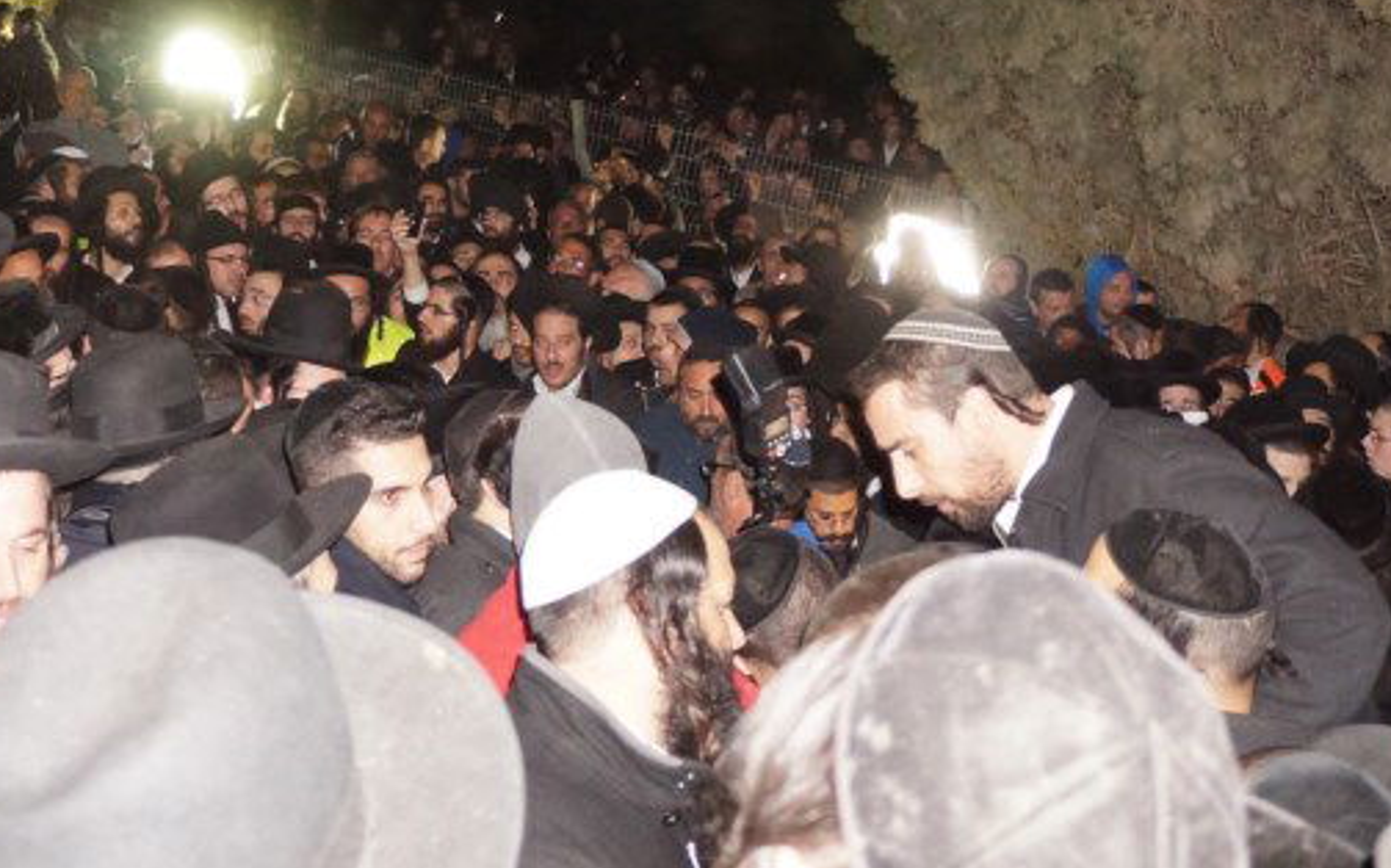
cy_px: -28
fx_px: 2122
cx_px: 584
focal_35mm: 56
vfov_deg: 22.1
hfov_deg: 36.2
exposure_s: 1/60
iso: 2500
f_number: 3.5
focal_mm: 18
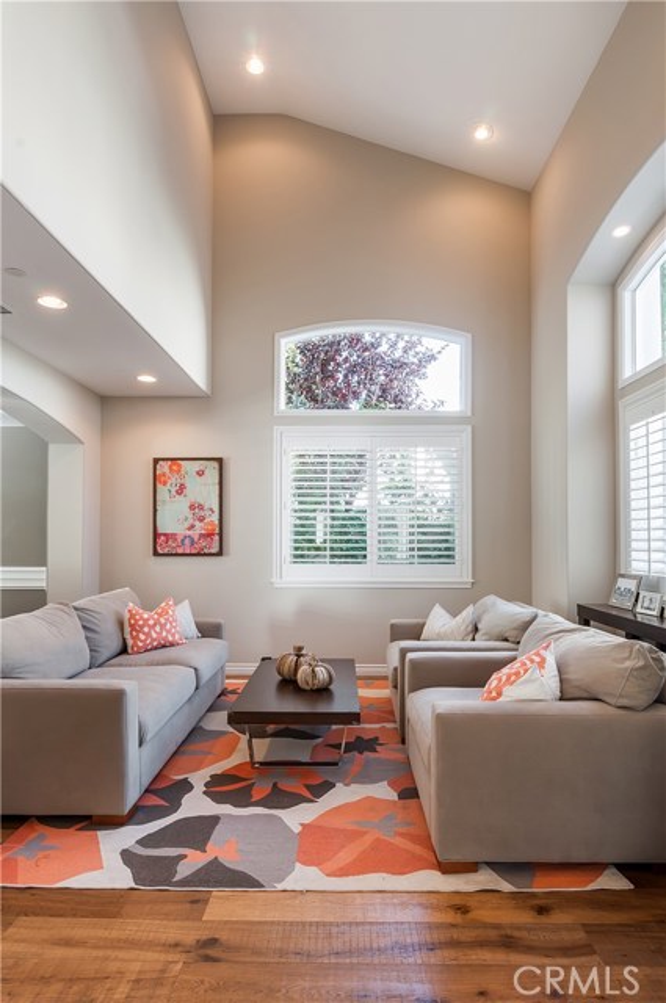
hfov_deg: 63.1
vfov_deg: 85.5
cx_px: 333
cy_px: 502
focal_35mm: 20
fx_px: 543
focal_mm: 13
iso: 200
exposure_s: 1/4
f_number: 14
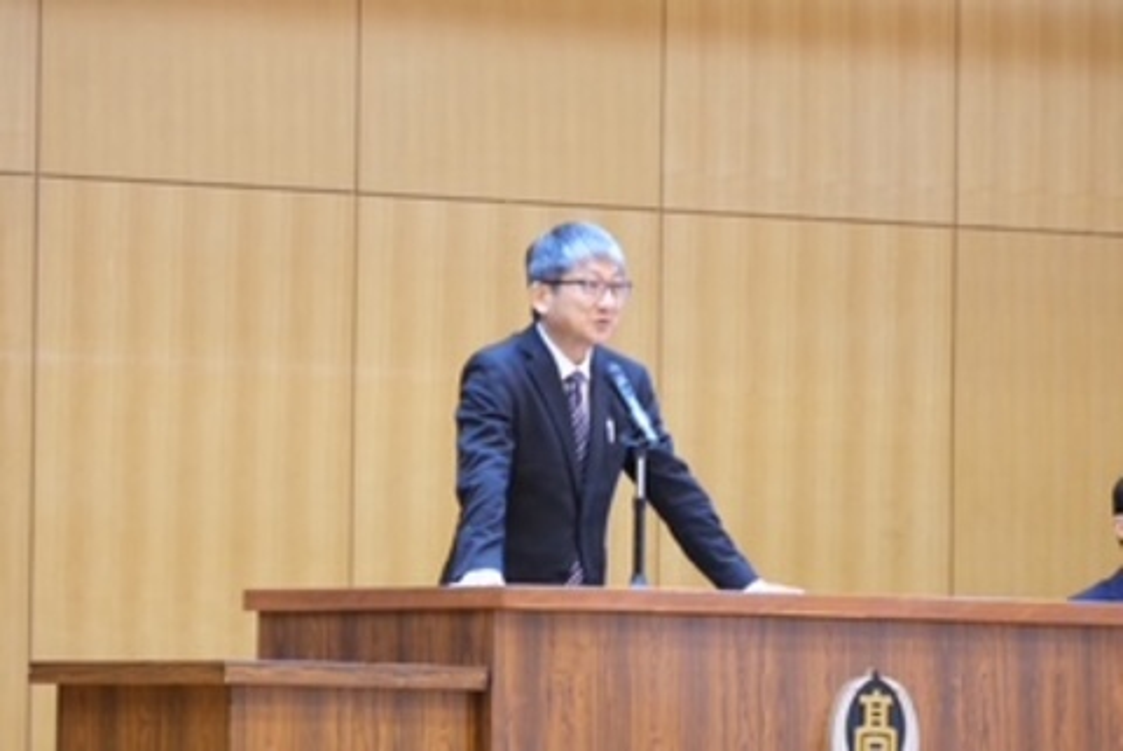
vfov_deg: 4.0
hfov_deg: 6.0
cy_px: 376
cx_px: 562
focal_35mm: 345
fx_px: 10772
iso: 3200
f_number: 6.7
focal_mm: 230
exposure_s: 1/18
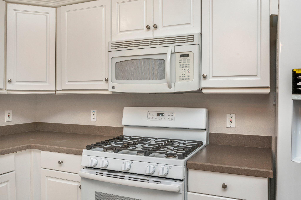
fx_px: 251
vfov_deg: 43.5
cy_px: 100
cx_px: 150
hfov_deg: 62.0
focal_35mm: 30
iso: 400
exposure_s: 1/30
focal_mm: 30
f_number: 9
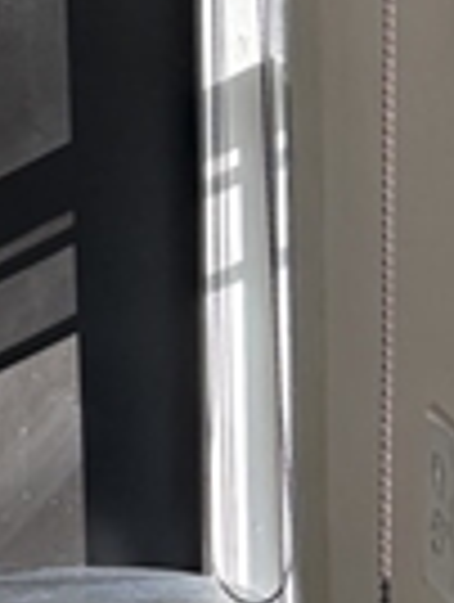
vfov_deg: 13.2
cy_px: 180
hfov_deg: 8.6
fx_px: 2597
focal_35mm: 149
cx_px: -814
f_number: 1.6
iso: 100
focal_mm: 5.96
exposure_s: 1/234
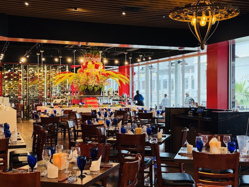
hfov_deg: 39.7
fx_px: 345
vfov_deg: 30.3
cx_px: 124
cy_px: 94
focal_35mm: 48
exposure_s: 1/60
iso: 125
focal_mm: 6.76
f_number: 1.78
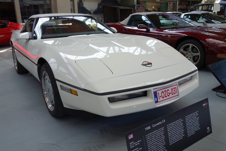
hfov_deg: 58.7
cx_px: 113
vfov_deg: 41.1
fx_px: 201
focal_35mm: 32
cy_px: 76
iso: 125
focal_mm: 11.89
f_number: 4.5
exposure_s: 1/100
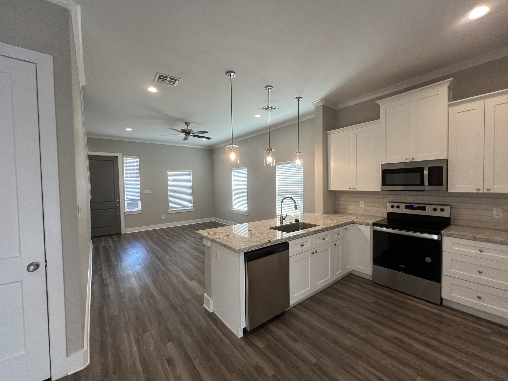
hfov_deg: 106.2
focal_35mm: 13
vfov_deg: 89.9
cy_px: 190
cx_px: 254
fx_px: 191
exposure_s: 1/120
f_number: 1.8
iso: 125
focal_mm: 1.57
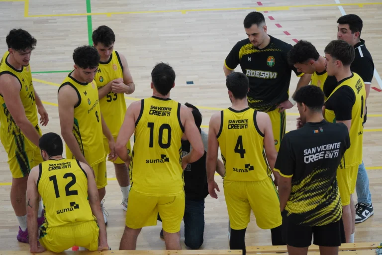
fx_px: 1560
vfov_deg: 9.3
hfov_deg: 14.0
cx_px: 191
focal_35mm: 147
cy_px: 128
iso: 1250
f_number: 5.6
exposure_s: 1/500
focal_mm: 98
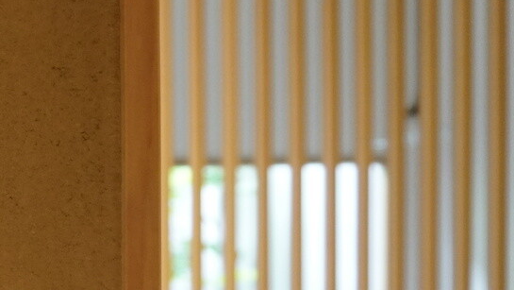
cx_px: -238
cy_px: 298
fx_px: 1132
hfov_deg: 21.7
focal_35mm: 83
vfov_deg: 14.3
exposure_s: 1/30
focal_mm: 16
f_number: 3.5
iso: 1250
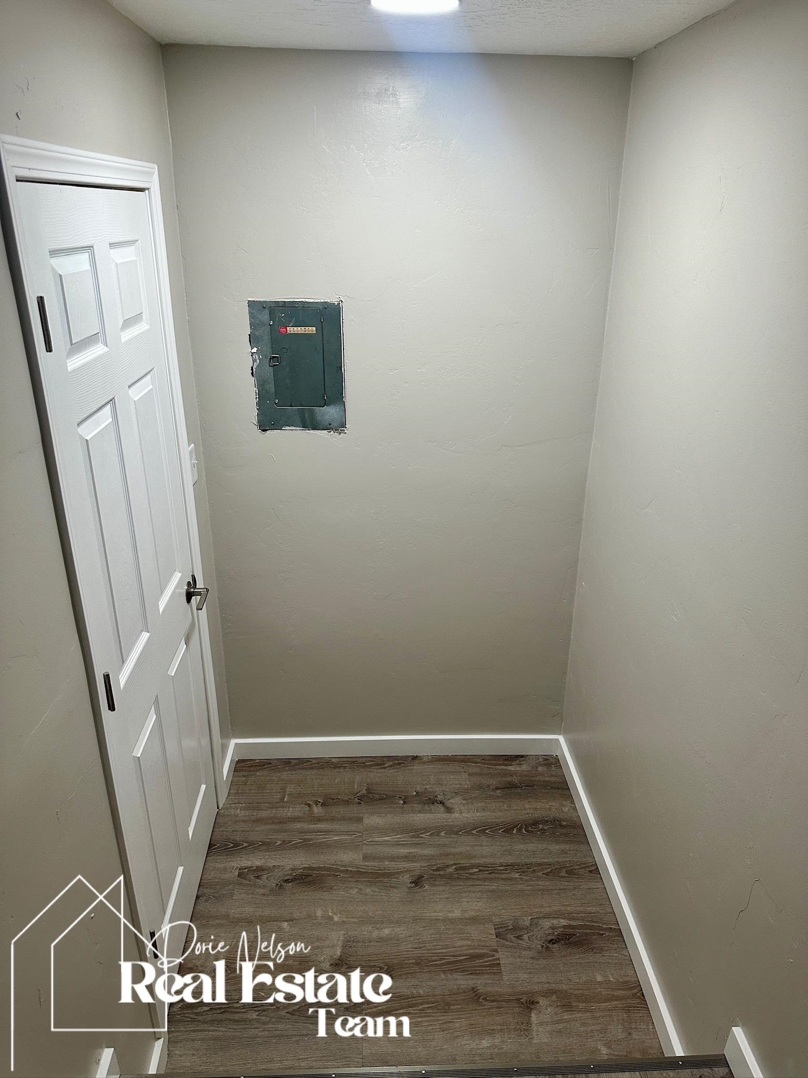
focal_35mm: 24
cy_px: 539
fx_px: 747
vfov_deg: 71.6
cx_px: 404
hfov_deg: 56.8
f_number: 1.78
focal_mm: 6.86
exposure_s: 1/120
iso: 200
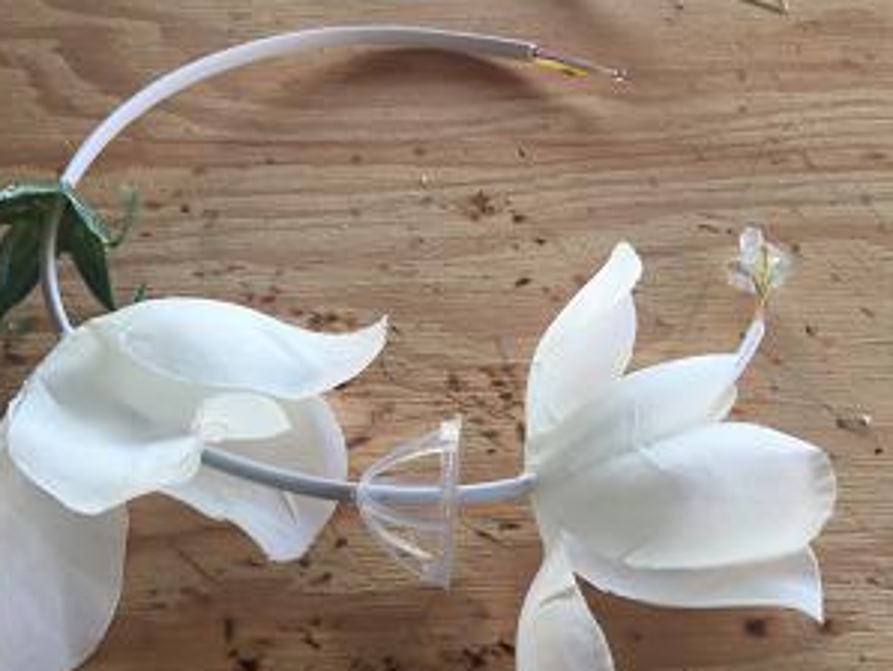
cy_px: 401
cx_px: 408
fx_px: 904
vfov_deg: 40.6
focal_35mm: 35
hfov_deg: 52.5
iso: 40
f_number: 2.2
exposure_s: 1/60
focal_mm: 4.15
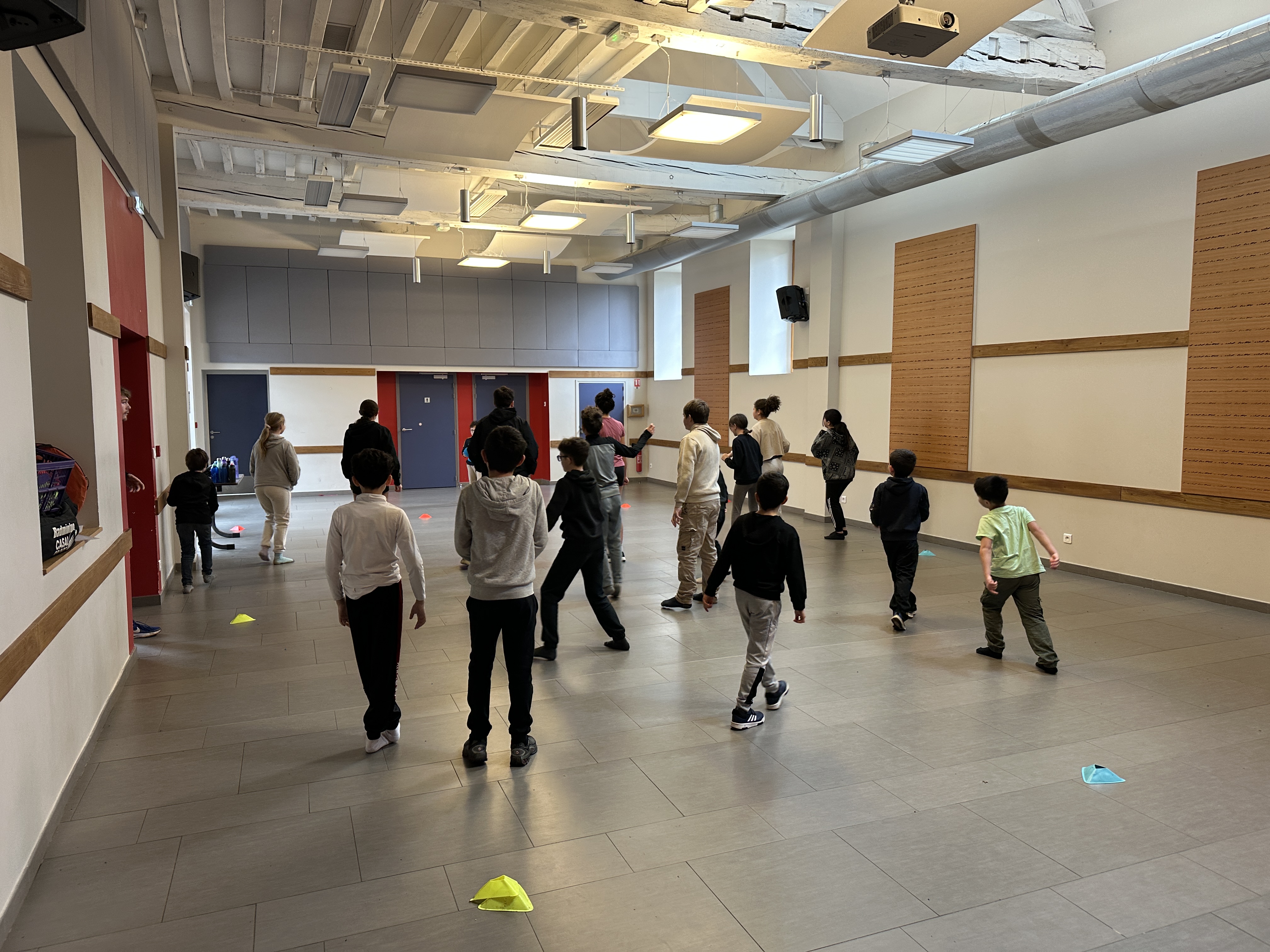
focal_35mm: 24
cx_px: 635
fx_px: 881
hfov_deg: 71.6
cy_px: 476
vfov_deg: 56.8
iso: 125
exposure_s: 1/50
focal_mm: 6.86
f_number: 1.78
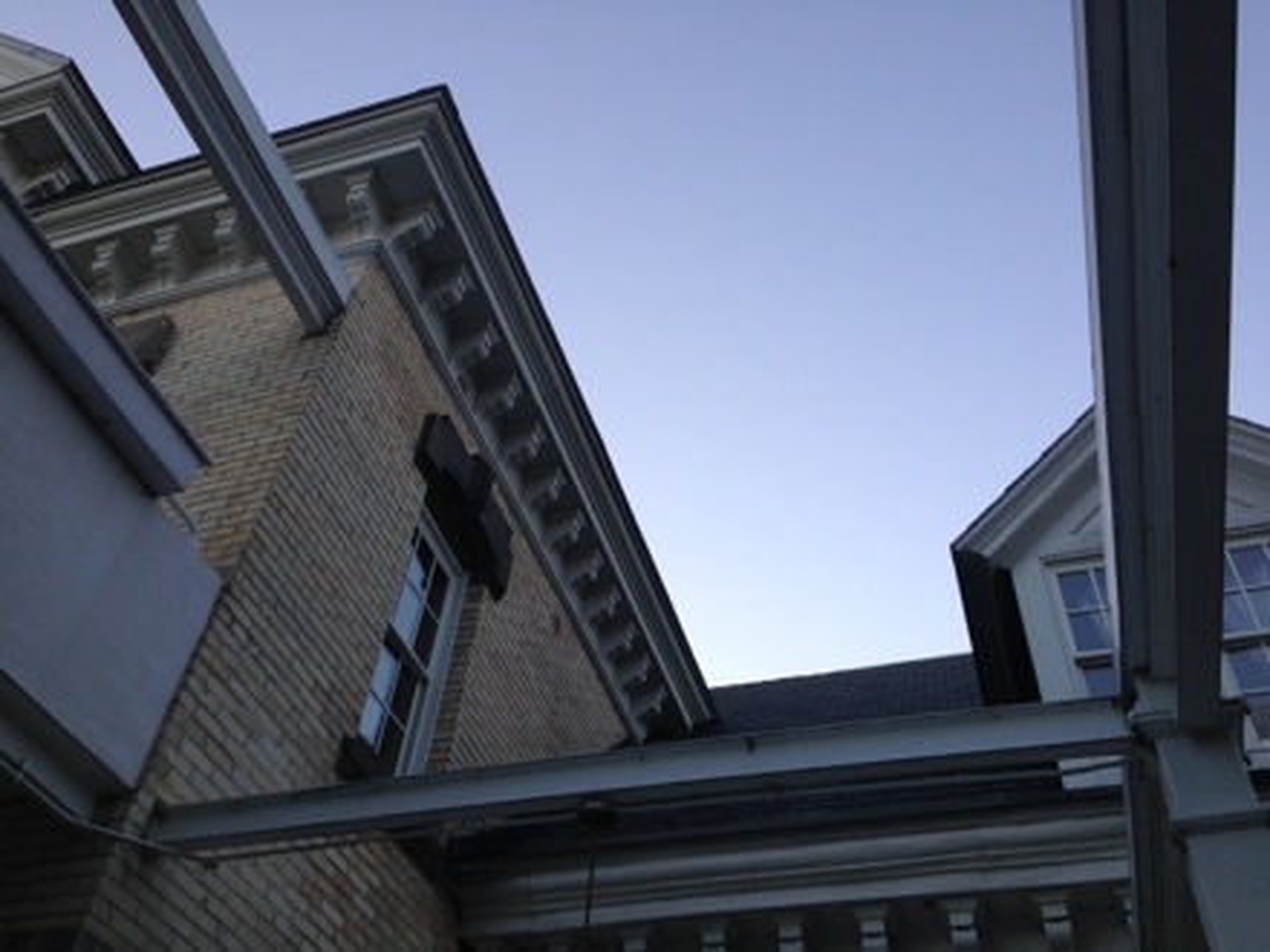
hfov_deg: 55.4
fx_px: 1211
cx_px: 635
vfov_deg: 42.9
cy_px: 476
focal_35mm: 33
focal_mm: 4.12
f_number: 2.4
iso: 50
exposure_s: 1/229
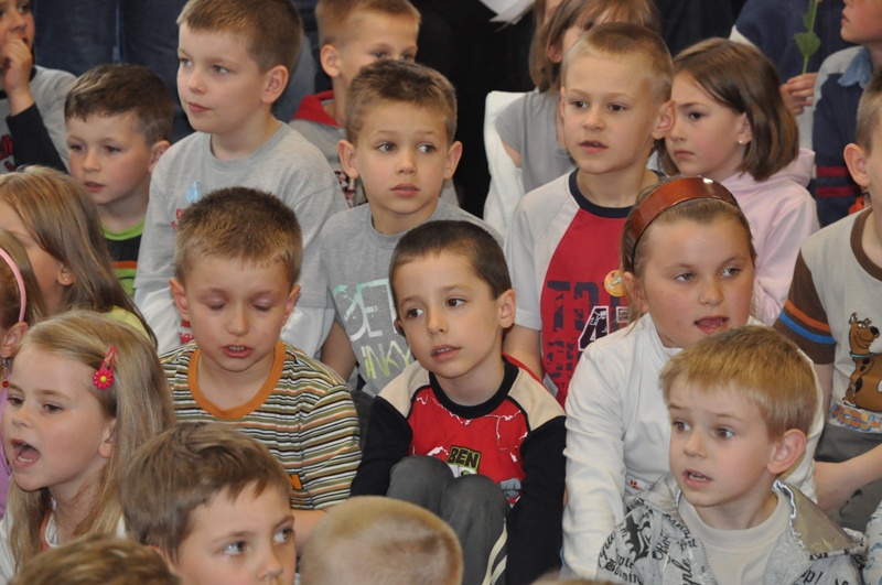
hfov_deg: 16.1
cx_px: 441
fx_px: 3119
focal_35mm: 128
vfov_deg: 10.7
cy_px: 292
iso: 2500
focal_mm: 85
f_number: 5.6
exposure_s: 1/200
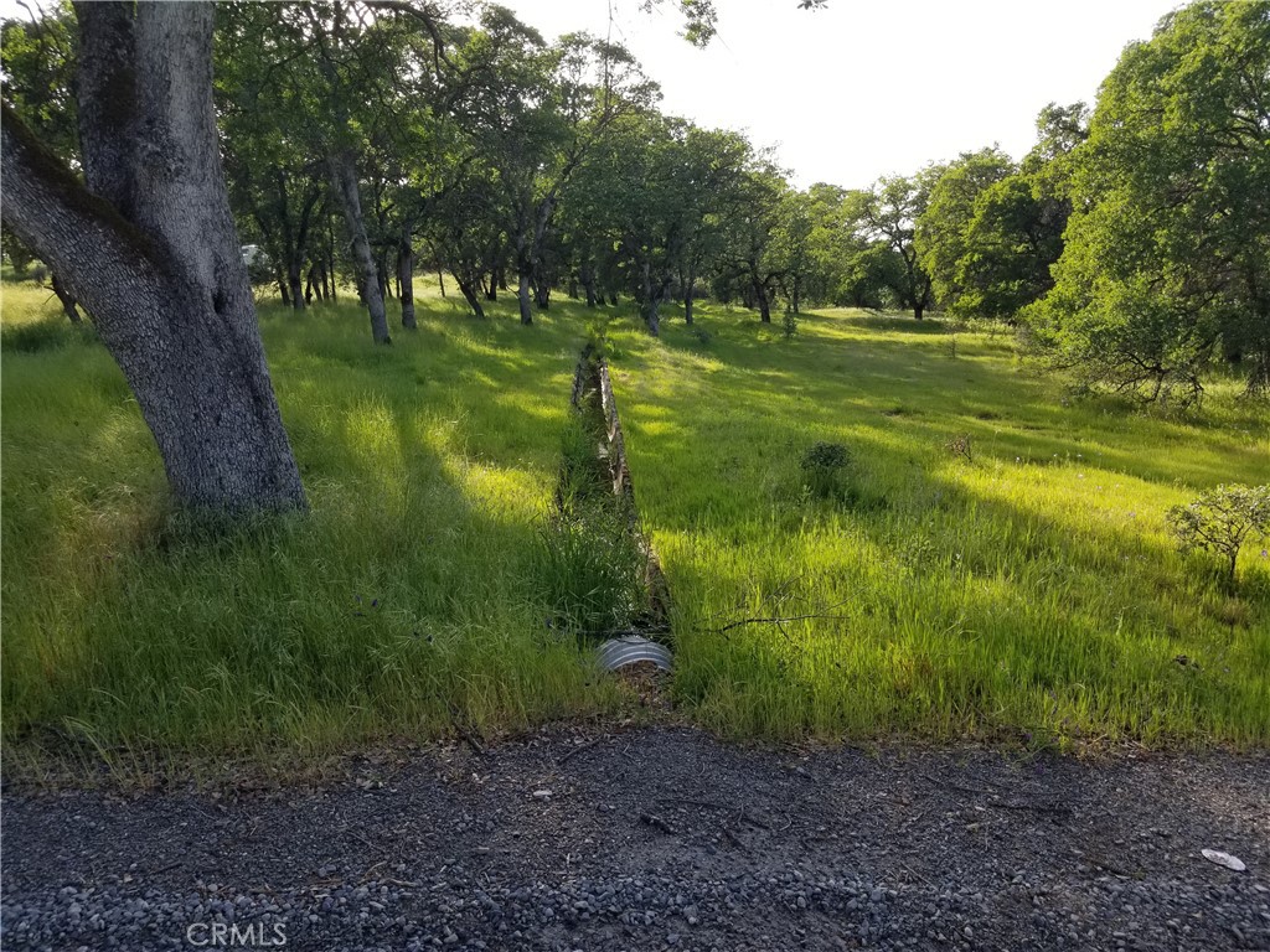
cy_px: 476
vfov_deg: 53.1
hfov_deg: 67.3
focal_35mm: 26
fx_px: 954
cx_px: 635
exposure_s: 1/744
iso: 50
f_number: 1.7
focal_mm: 4.25
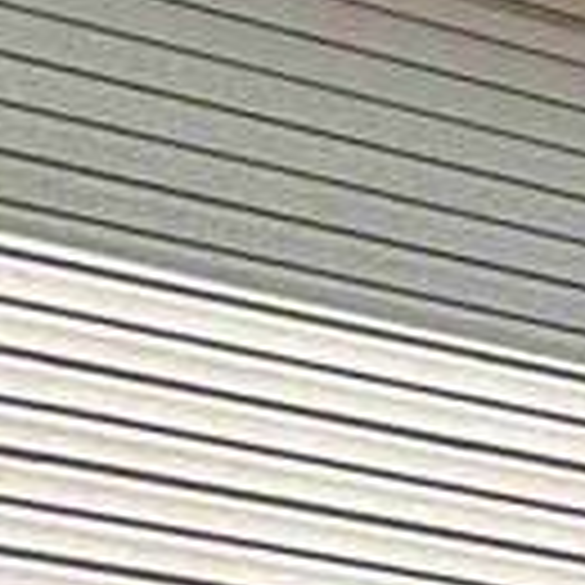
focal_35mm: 122
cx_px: 2588
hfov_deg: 7.3
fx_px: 2333
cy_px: 1678
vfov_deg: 10.6
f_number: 2.2
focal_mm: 2.22
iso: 40
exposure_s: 1/256
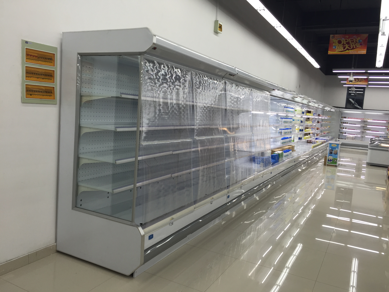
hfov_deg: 61.7
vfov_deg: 48.2
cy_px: 146
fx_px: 326
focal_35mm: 29
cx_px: 194
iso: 32
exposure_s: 1/60
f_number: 2.2
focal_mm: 4.15
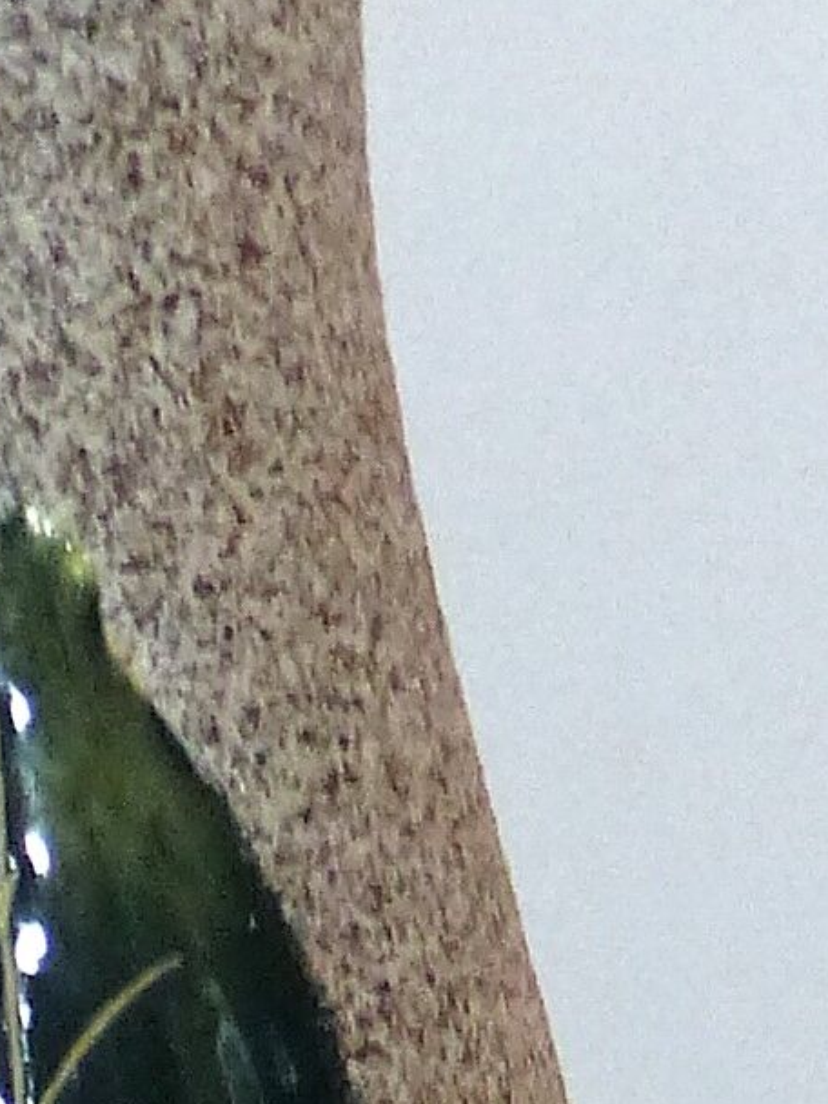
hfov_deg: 2.6
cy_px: 1416
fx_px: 18051
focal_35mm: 566
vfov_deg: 3.5
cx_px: -321
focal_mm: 14.5
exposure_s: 1/50
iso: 400
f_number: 2.8
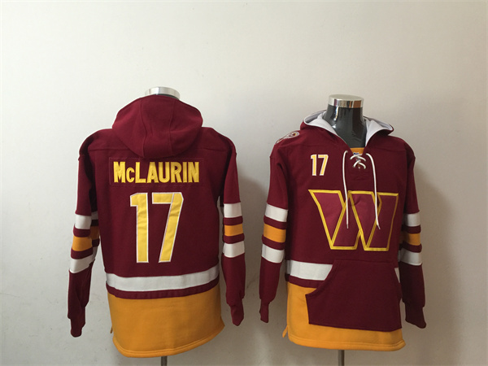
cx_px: 244
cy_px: 183
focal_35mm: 29
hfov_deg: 61.7
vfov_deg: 48.2
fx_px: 409
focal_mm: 4.15
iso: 100
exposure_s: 1/10
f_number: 2.2
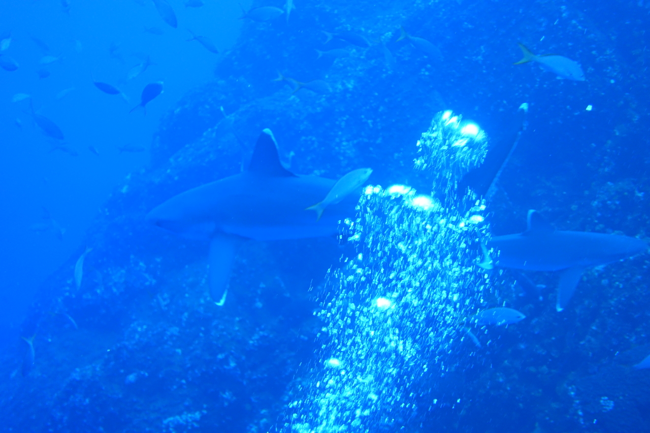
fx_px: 1011
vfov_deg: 24.2
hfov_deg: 35.6
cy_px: 216
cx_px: 325
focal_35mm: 56
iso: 640
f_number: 2.8
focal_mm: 20.43
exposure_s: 1/60
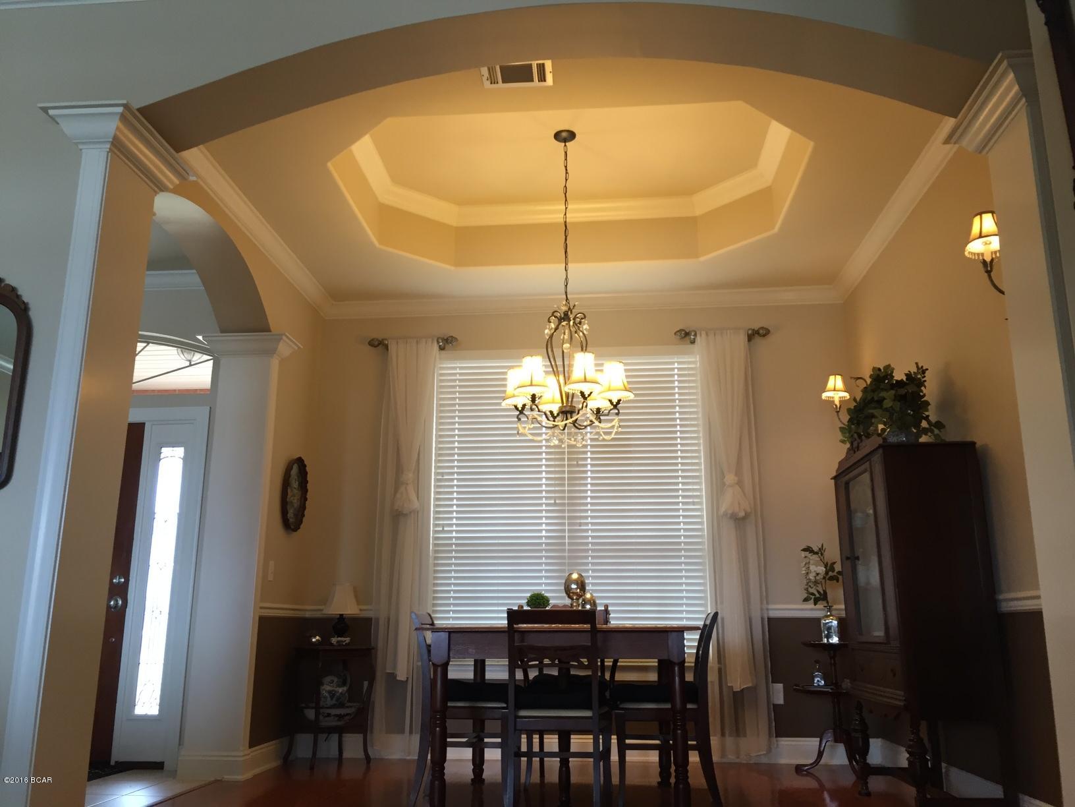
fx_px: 901
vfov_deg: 48.2
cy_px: 404
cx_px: 538
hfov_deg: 61.7
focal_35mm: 29
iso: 64
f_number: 2.2
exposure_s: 1/30
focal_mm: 4.15
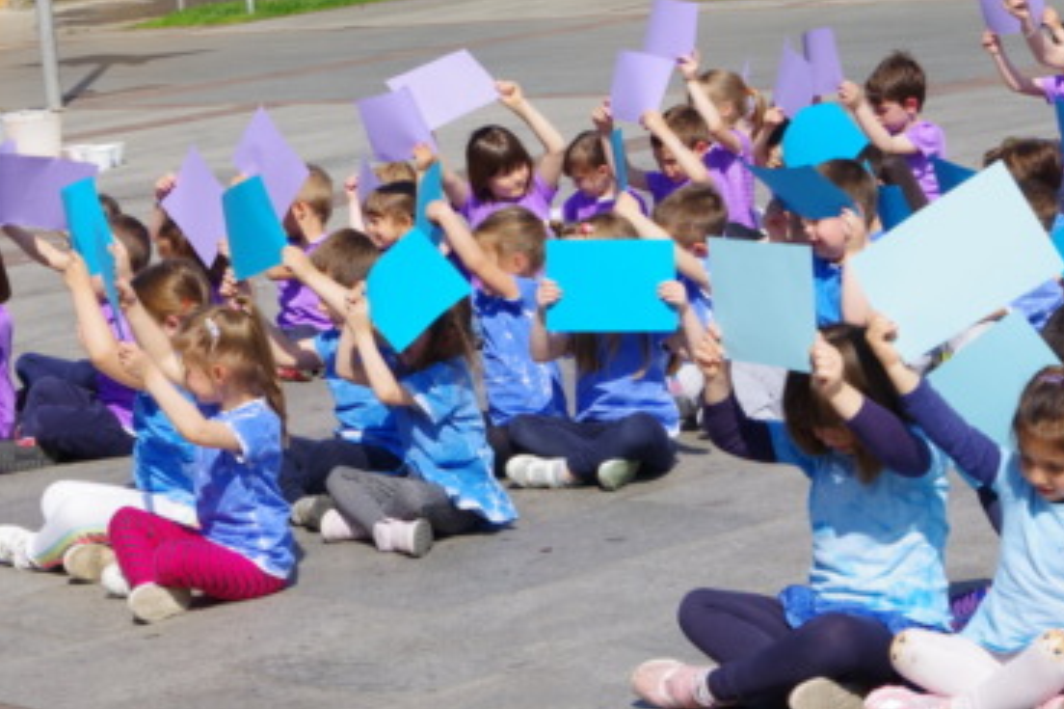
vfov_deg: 12.3
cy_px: 253
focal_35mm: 111
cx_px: 286
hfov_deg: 18.3
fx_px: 3279
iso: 200
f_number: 11
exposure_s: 1/200
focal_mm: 40
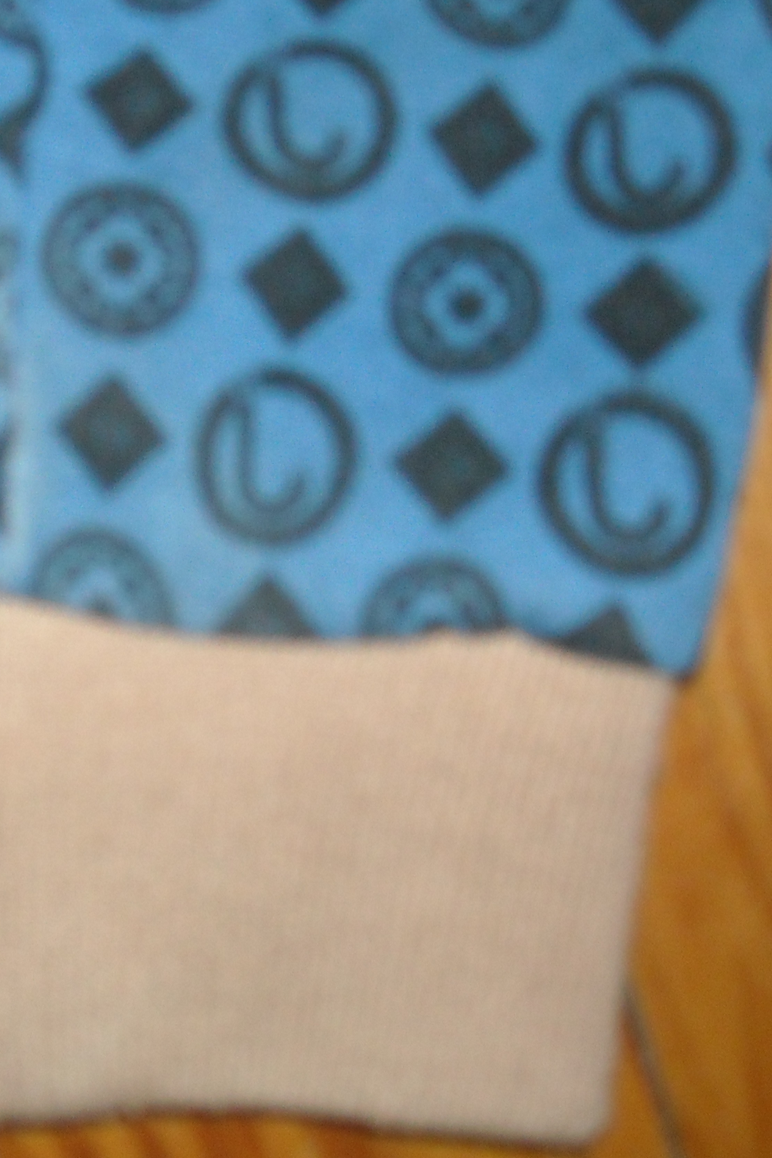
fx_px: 2283
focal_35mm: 71
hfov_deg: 18.7
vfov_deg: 28.3
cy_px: 404
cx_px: -8
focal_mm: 5.7
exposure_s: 1/60
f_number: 2.8
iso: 200
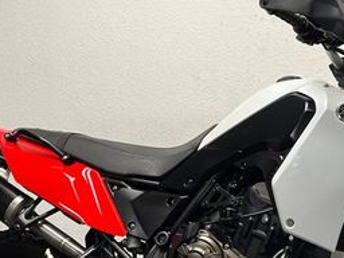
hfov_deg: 28.9
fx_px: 646
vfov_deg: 22.2
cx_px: 294
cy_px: 215
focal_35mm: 65
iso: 125
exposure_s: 1/100
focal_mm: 5.1
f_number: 1.6
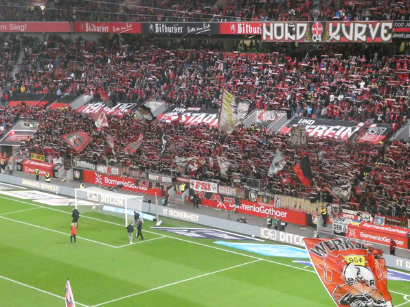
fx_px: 888
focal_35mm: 75
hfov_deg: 26.0
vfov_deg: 19.6
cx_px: 203
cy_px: 156
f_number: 4.5
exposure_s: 1/125
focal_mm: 12.5
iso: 2500
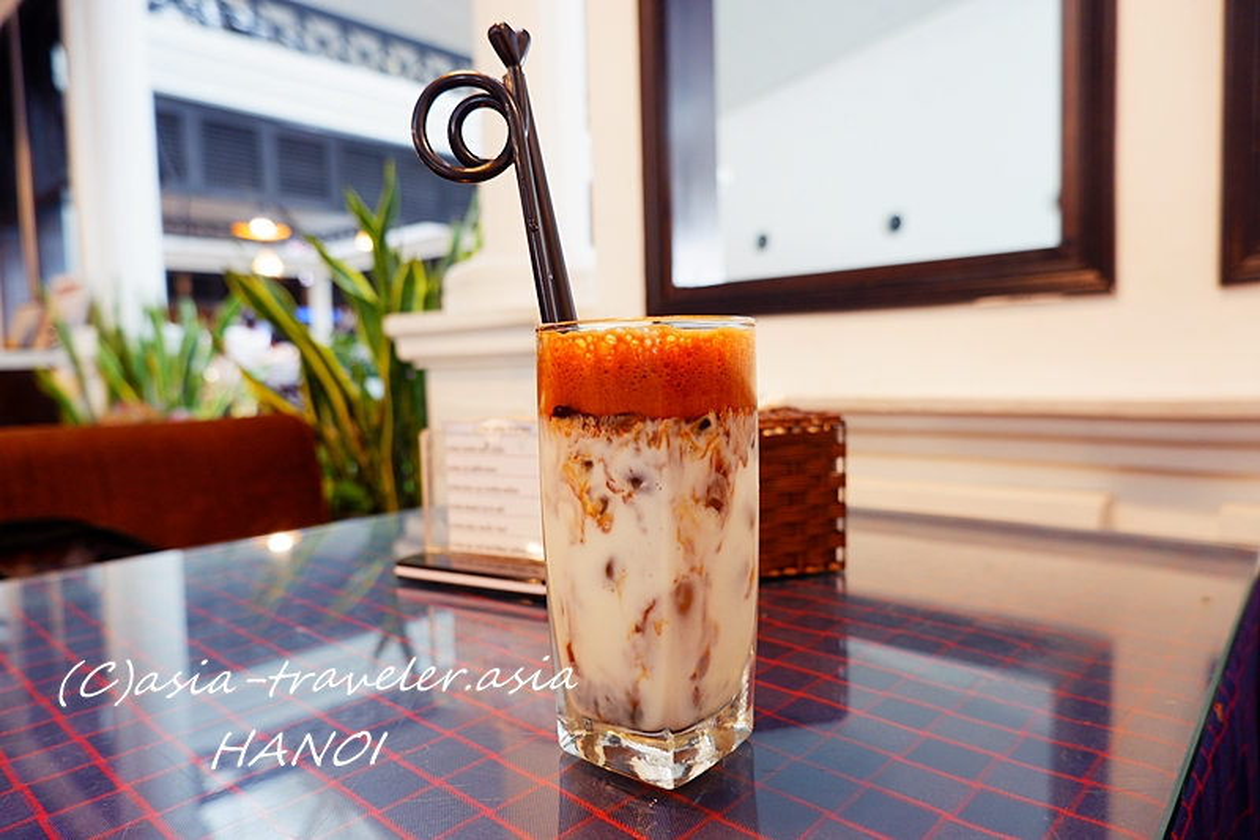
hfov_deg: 76.1
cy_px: 420
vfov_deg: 55.1
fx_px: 805
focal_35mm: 23
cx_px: 630
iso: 500
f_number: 3.5
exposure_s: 1/34
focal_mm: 15
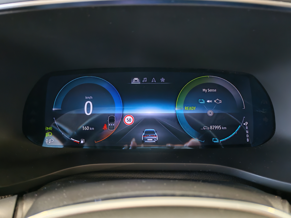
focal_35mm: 33
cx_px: 146
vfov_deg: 42.9
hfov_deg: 55.4
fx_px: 277
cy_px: 109
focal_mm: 6.12
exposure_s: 1/33
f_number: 1.9
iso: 3200
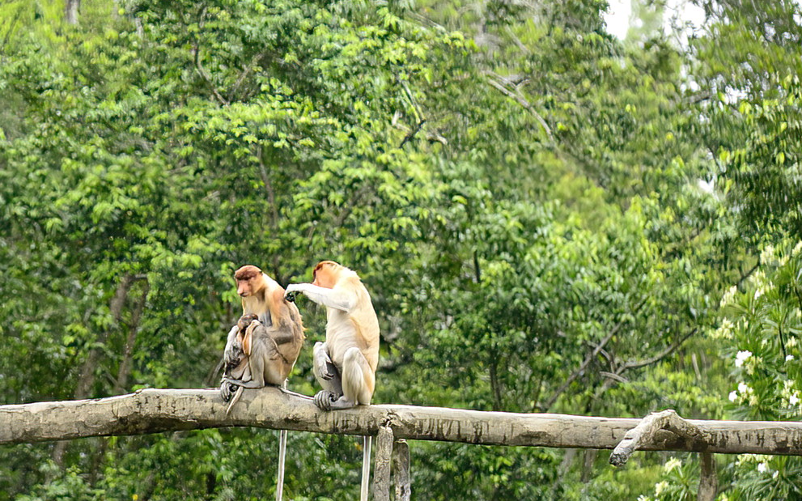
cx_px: 263
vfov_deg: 3.8
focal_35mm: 348
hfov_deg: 6.0
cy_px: 338
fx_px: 7605
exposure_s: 1/500
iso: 1250
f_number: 8
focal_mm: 250
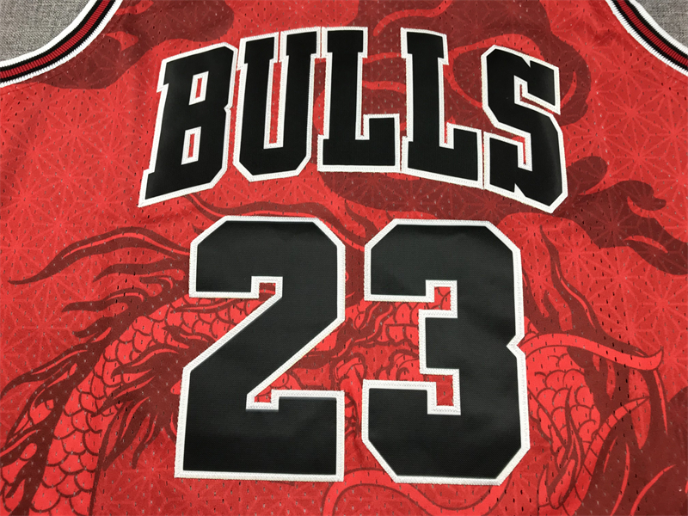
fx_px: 557
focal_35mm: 28
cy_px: 258
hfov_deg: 63.4
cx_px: 344
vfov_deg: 49.7
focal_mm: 3.99
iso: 40
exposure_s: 1/100
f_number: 1.8
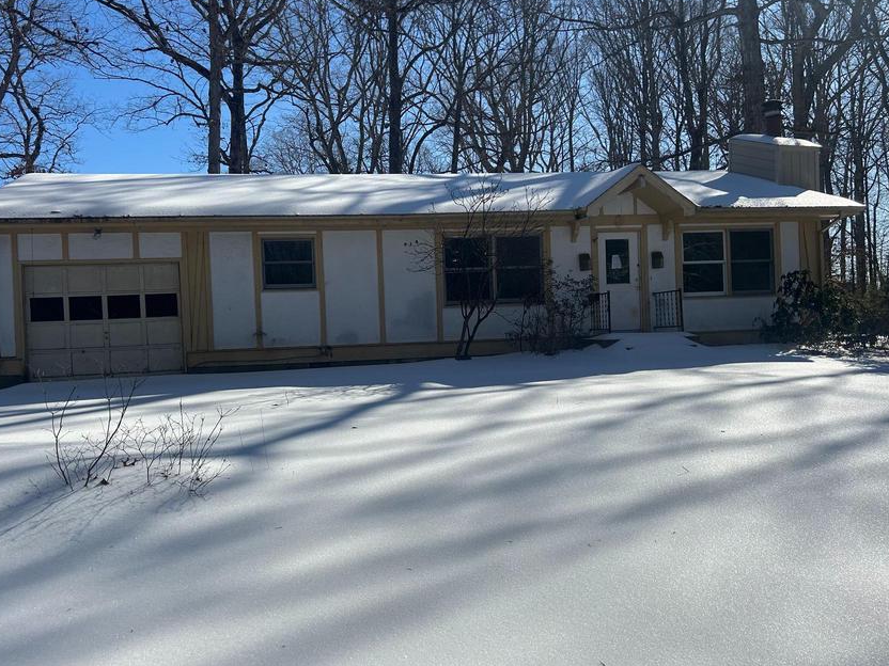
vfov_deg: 44.2
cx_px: 385
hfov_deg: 56.6
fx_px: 822
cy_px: 343
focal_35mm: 32
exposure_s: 1/10309
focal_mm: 5.7
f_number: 1.5
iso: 50
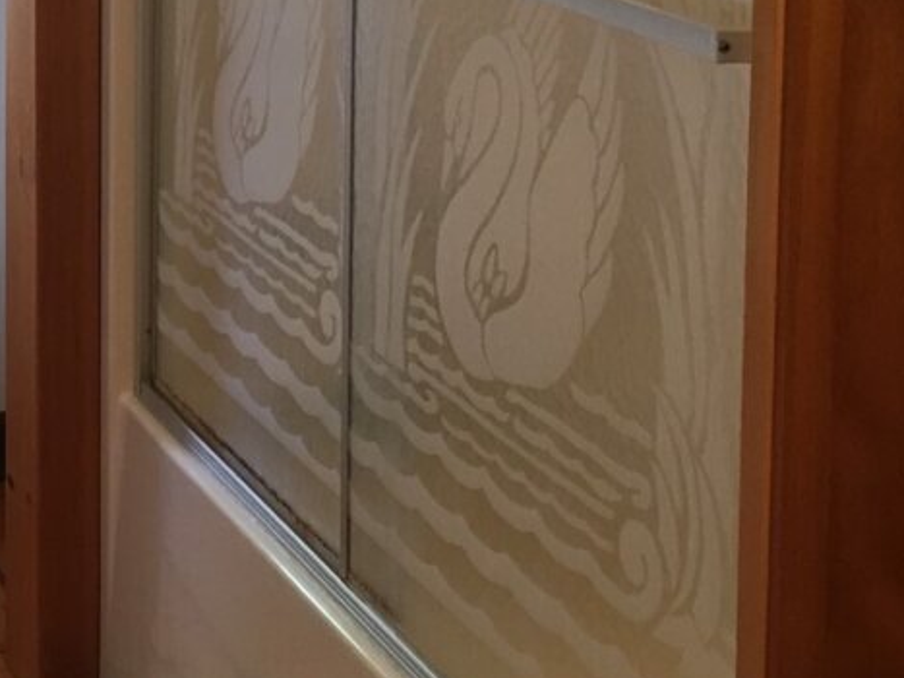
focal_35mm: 87
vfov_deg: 16.2
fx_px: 2271
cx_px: 99
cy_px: -169
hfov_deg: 22.0
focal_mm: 4.15
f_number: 2.2
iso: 80
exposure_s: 1/30
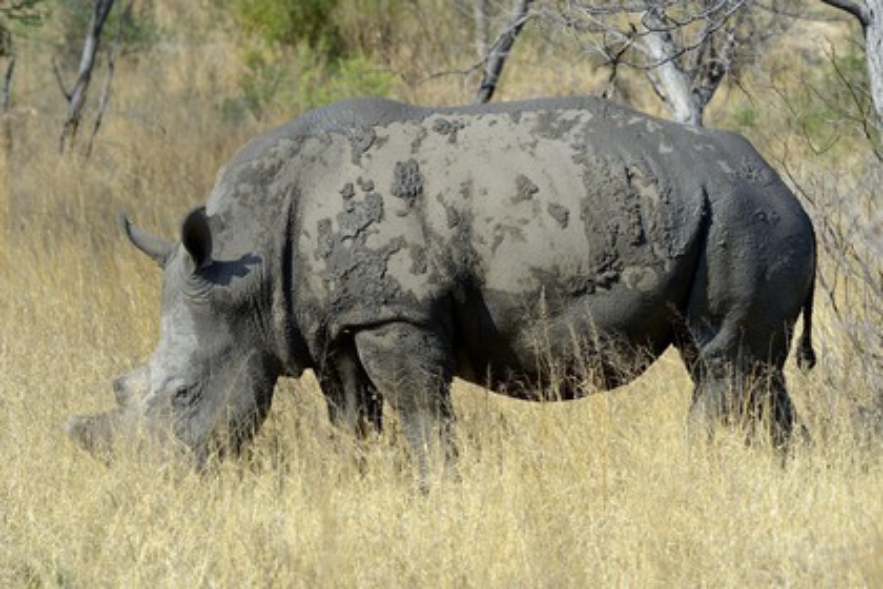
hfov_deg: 9.8
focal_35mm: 210
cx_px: 442
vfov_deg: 6.5
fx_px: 5150
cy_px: 294
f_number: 9
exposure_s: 1/500
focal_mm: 210
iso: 400
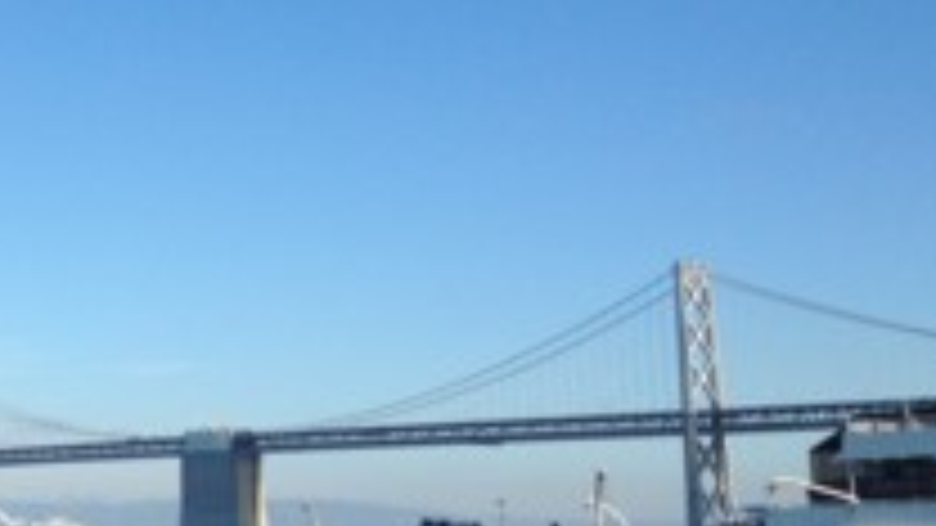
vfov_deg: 13.7
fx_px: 2184
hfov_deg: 22.9
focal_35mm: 88
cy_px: 117
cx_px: -76
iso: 64
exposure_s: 1/2045
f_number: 2.4
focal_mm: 4.28
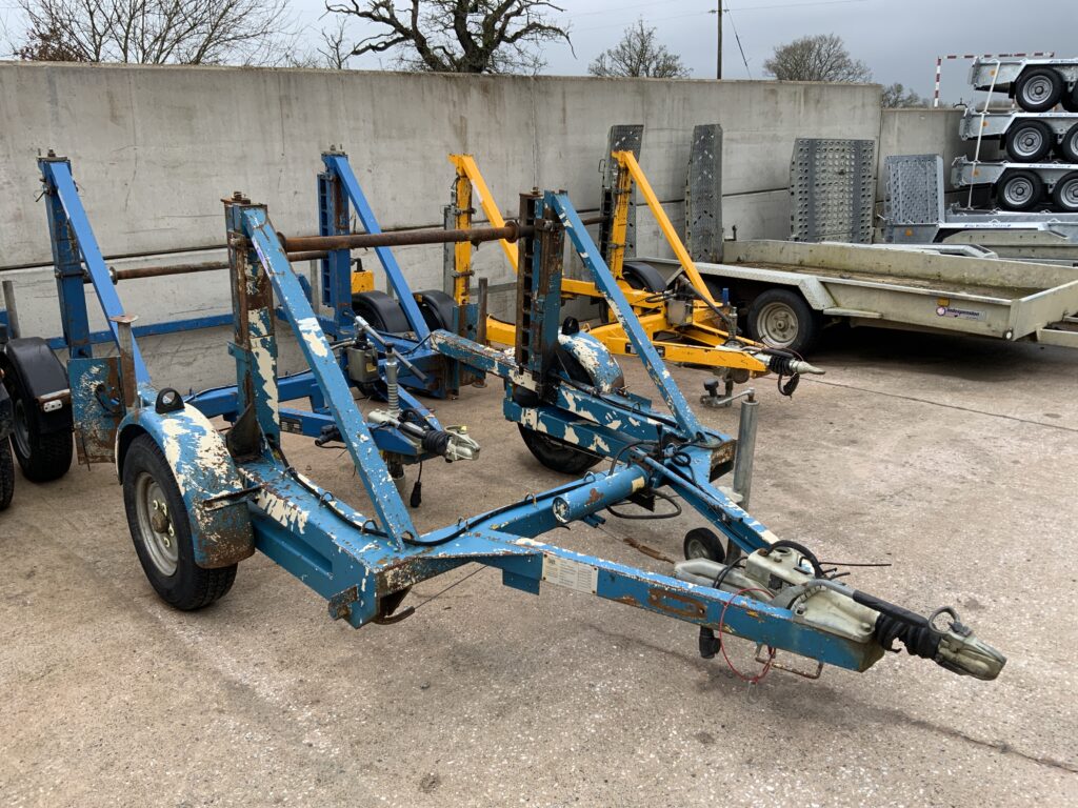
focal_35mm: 29
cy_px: 404
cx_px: 539
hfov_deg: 61.7
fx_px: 903
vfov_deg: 48.2
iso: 20
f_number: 1.8
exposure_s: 1/122
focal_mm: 3
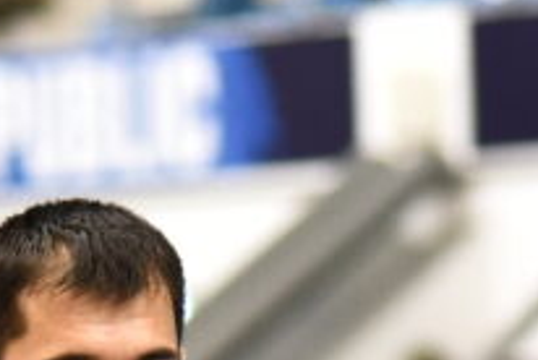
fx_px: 6585
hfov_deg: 4.7
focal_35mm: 440
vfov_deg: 3.1
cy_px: 685
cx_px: 266
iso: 5000
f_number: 2.2
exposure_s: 1/1250
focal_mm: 85
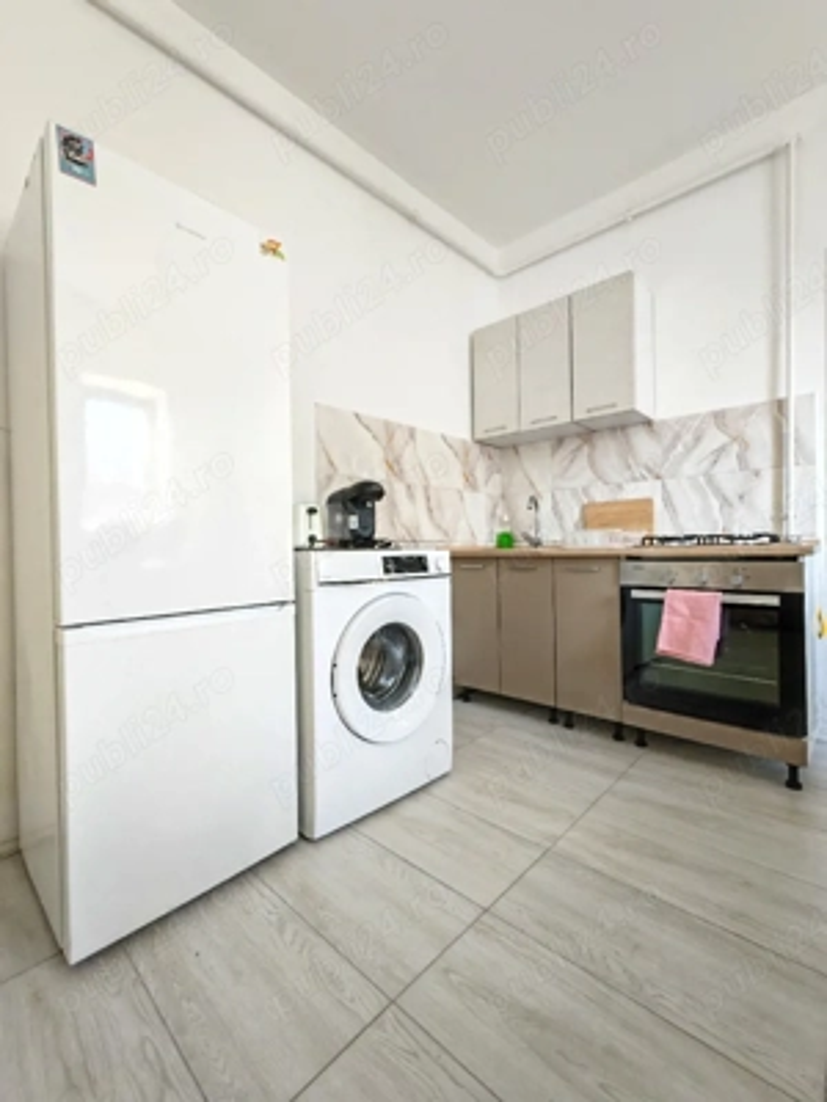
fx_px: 446
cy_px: 551
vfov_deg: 102.1
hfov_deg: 85.7
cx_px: 414
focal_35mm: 14
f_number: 2.2
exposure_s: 1/50
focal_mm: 2.16
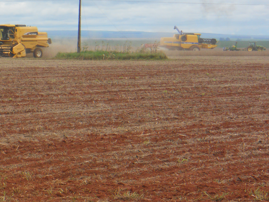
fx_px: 1857
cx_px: 71
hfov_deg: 8.3
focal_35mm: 239
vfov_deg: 6.2
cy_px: 79
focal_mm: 25
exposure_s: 1/500
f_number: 6.6
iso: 125
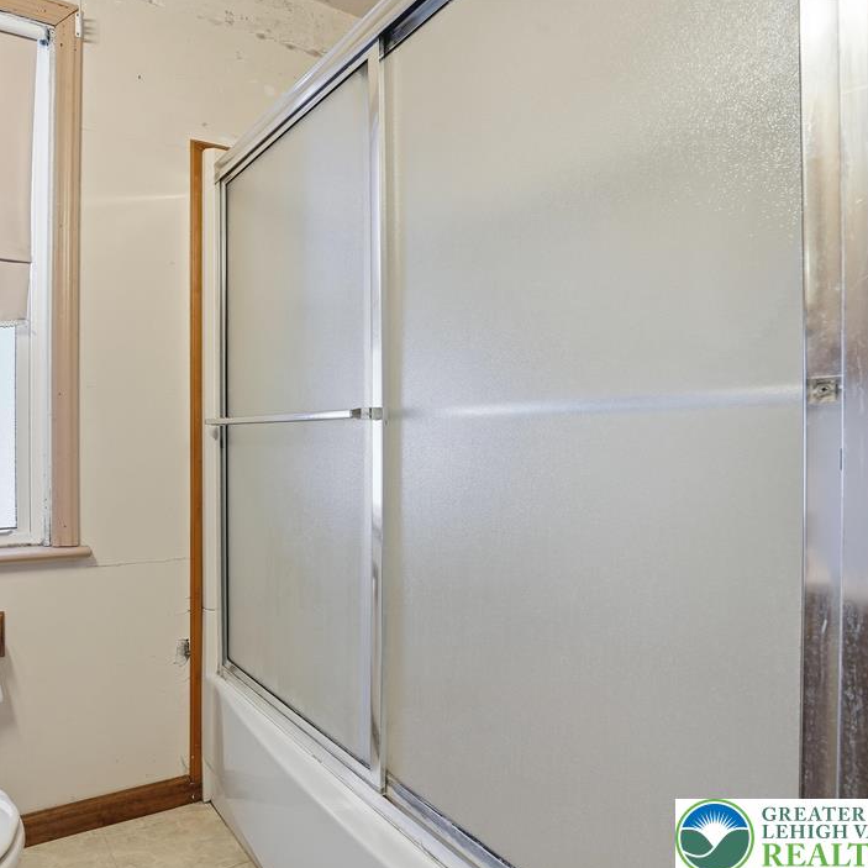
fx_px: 596
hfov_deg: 69.6
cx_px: 273
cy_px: 440
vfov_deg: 72.1
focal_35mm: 21
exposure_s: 1/640
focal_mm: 16
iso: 800
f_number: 8
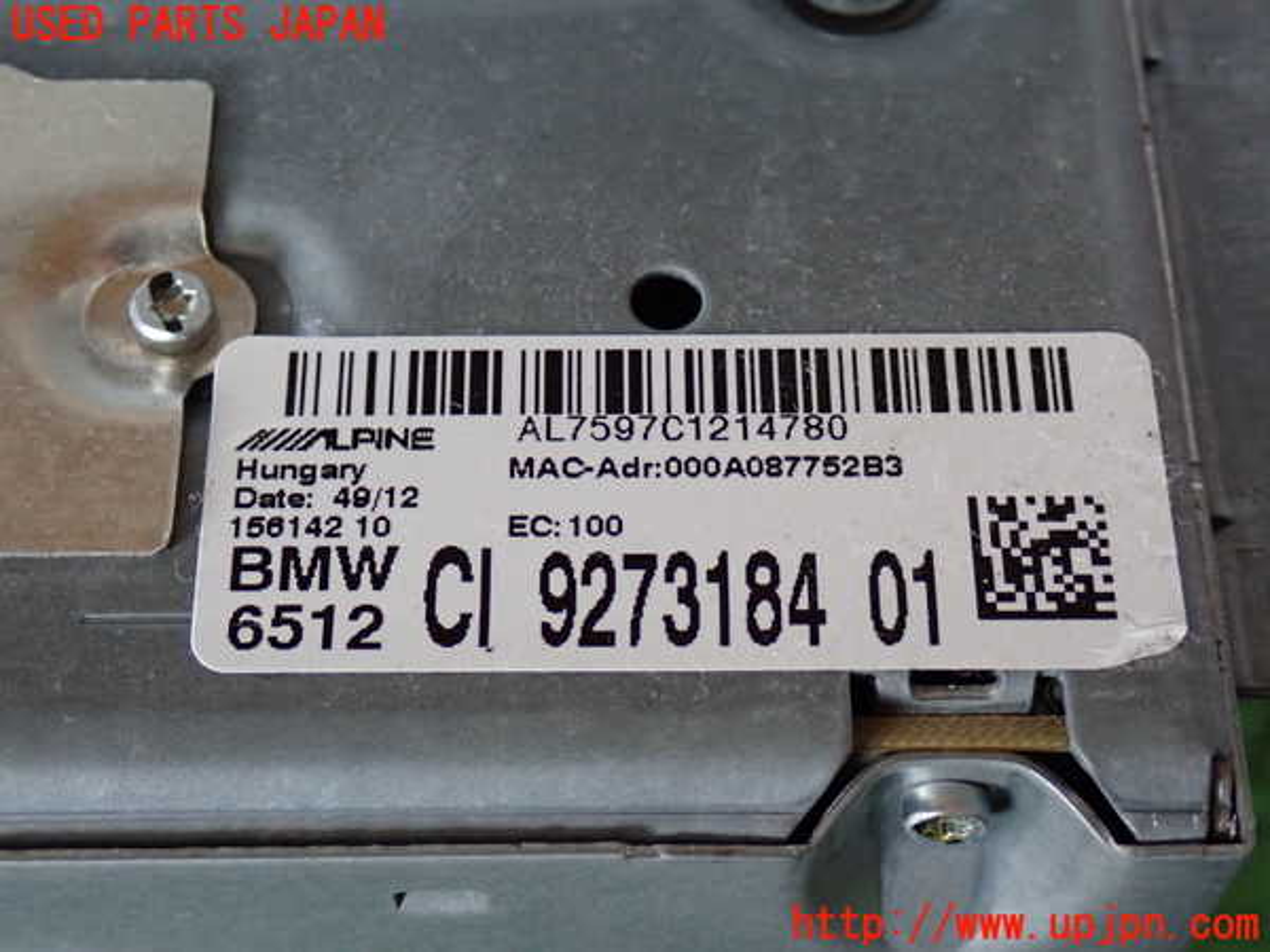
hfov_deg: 31.2
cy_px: 476
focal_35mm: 62
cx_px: 635
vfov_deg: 23.7
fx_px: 2275
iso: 640
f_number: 3.6
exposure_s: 1/60
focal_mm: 11.09
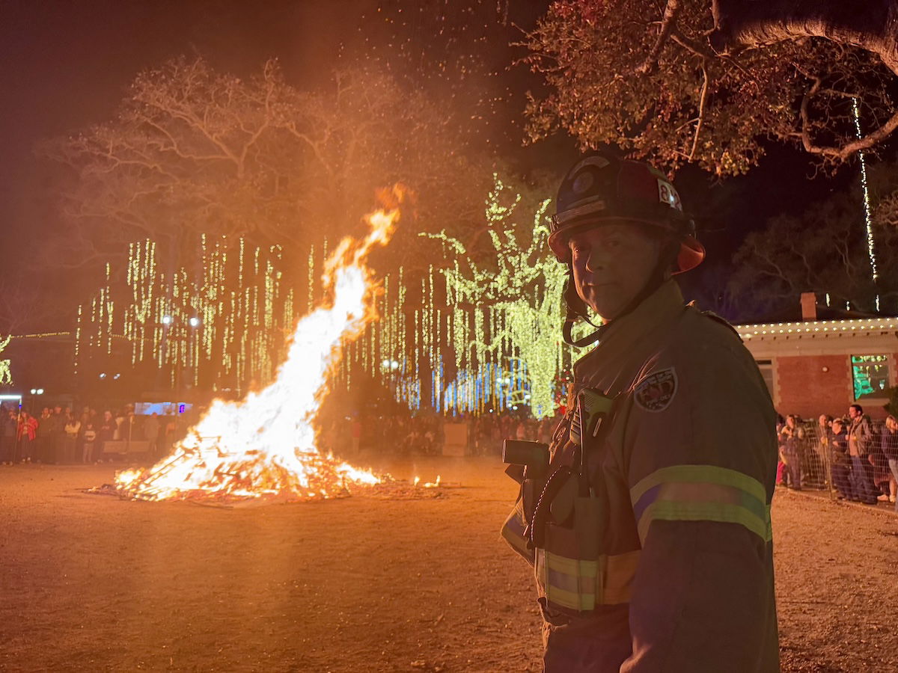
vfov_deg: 56.8
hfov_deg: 71.6
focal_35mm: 24
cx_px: 449
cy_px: 336
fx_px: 623
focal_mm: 6.76
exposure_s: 1/60
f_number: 1.78
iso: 320
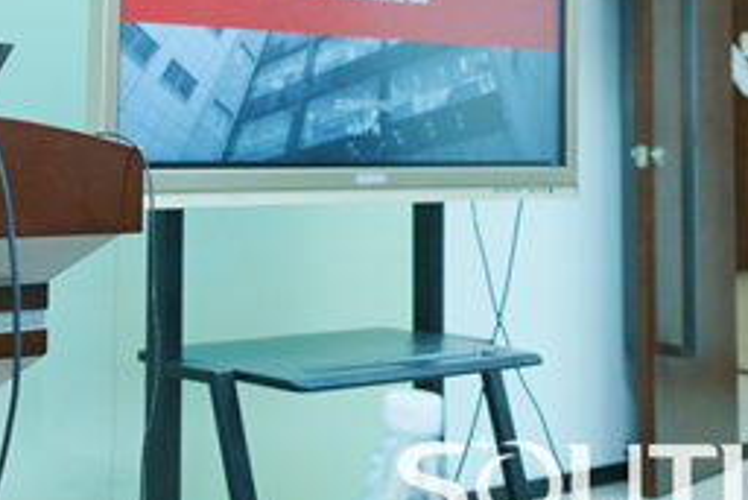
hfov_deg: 21.8
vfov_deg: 15.0
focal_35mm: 89
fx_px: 1850
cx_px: -56
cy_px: -61
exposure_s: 1/500
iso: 1600
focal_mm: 35
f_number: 2.8
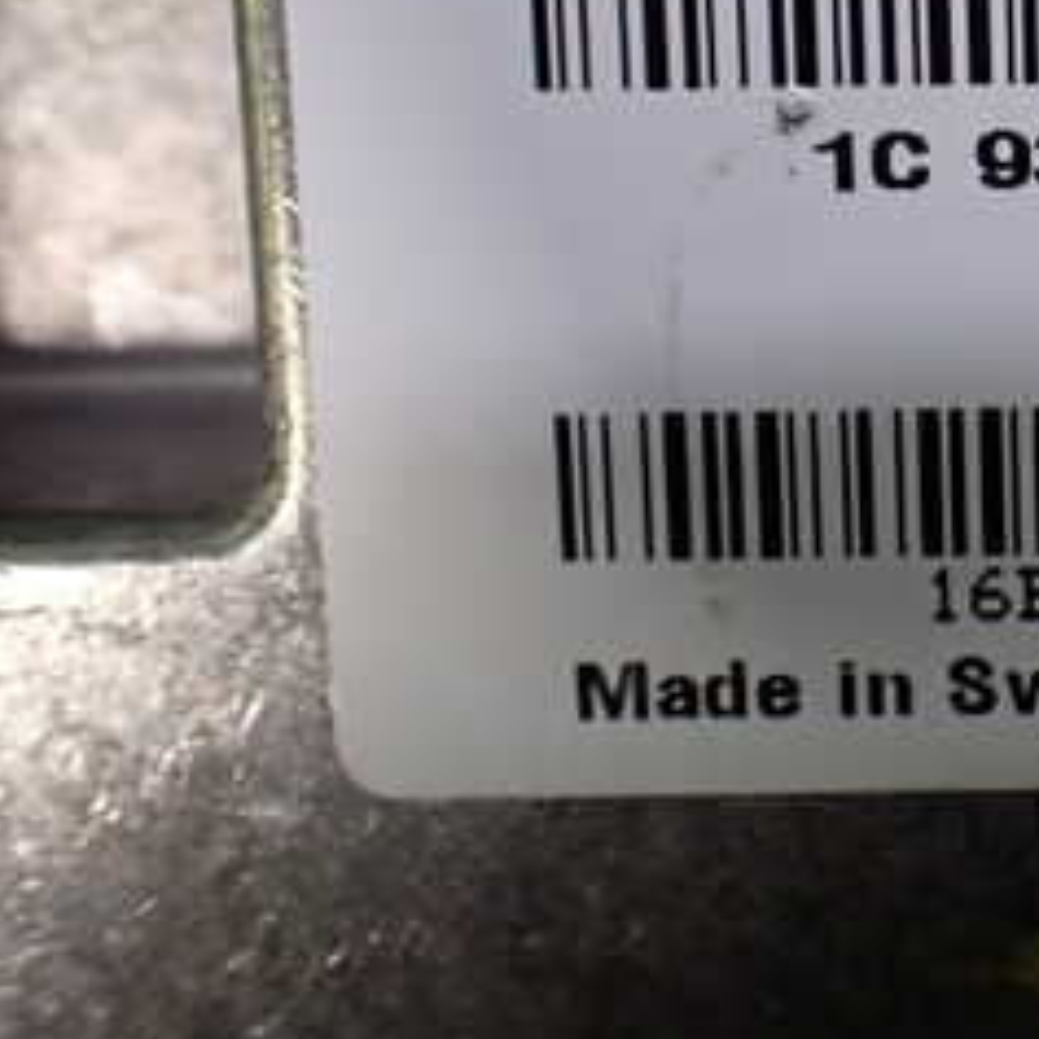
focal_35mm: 67
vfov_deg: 25.5
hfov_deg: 23.6
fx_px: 2275
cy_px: 294
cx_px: 1228
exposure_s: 1/125
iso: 800
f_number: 2.3
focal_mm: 5.4
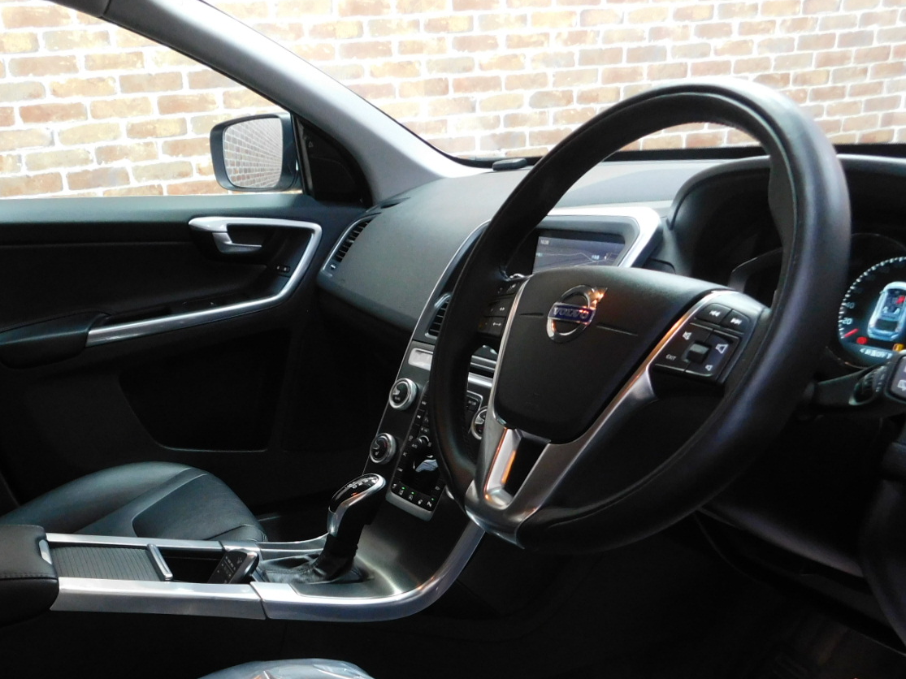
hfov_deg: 54.1
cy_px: 478
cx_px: 293
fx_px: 864
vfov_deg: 42.1
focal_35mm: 33
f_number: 3
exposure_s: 1/15
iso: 400
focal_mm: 4
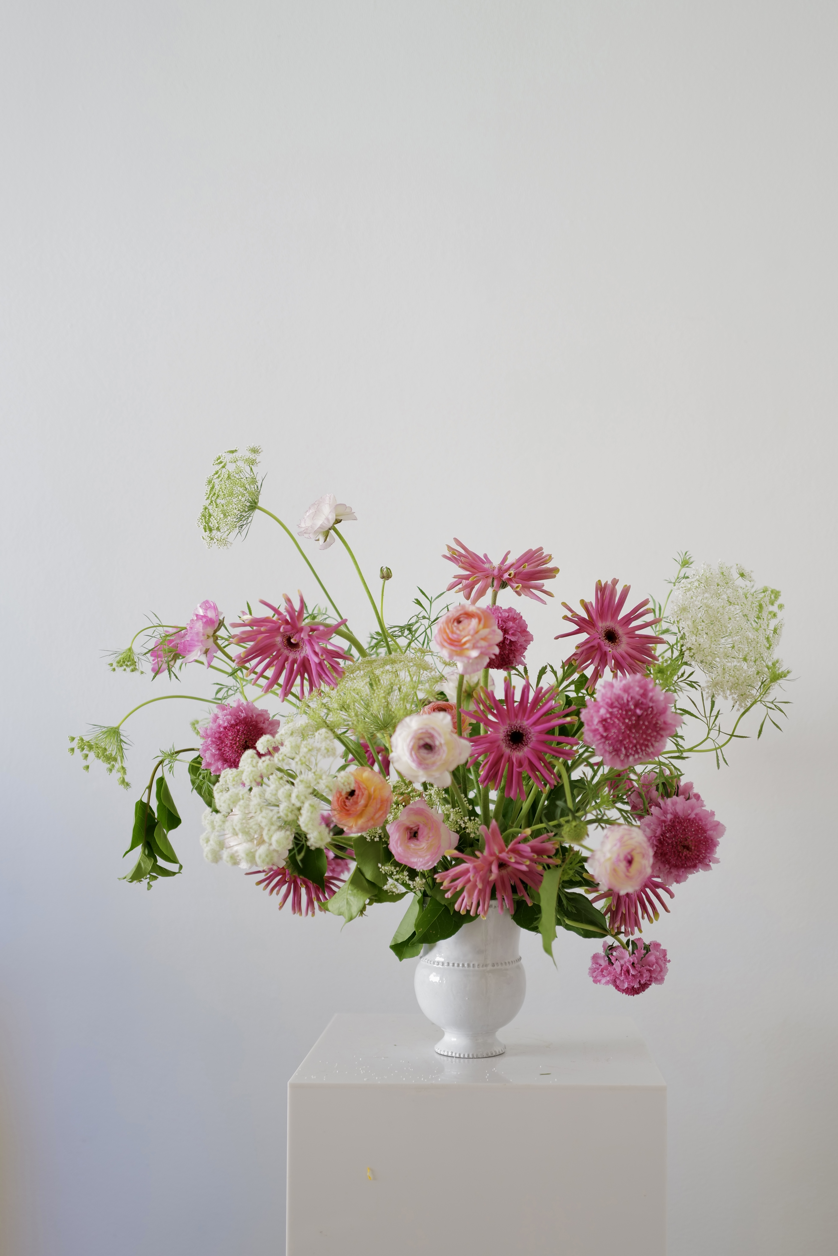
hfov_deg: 33.4
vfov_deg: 48.3
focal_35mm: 40
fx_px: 1396
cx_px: 468
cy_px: 701
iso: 100
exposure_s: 1/50
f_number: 1.7
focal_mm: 28
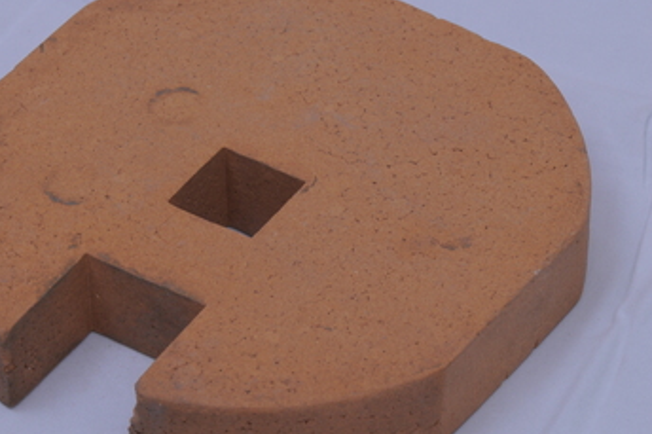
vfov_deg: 6.0
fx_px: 4140
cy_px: 214
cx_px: 262
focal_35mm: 229
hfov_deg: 9.0
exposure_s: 1/160
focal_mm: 105
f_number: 14
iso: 200
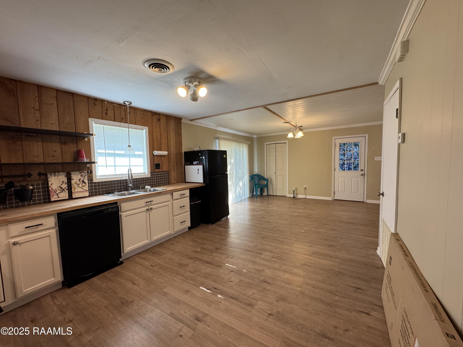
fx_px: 187
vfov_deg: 85.7
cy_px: 174
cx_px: 232
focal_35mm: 14
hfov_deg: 102.1
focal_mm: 2.22
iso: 250
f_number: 2.2
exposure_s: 1/120
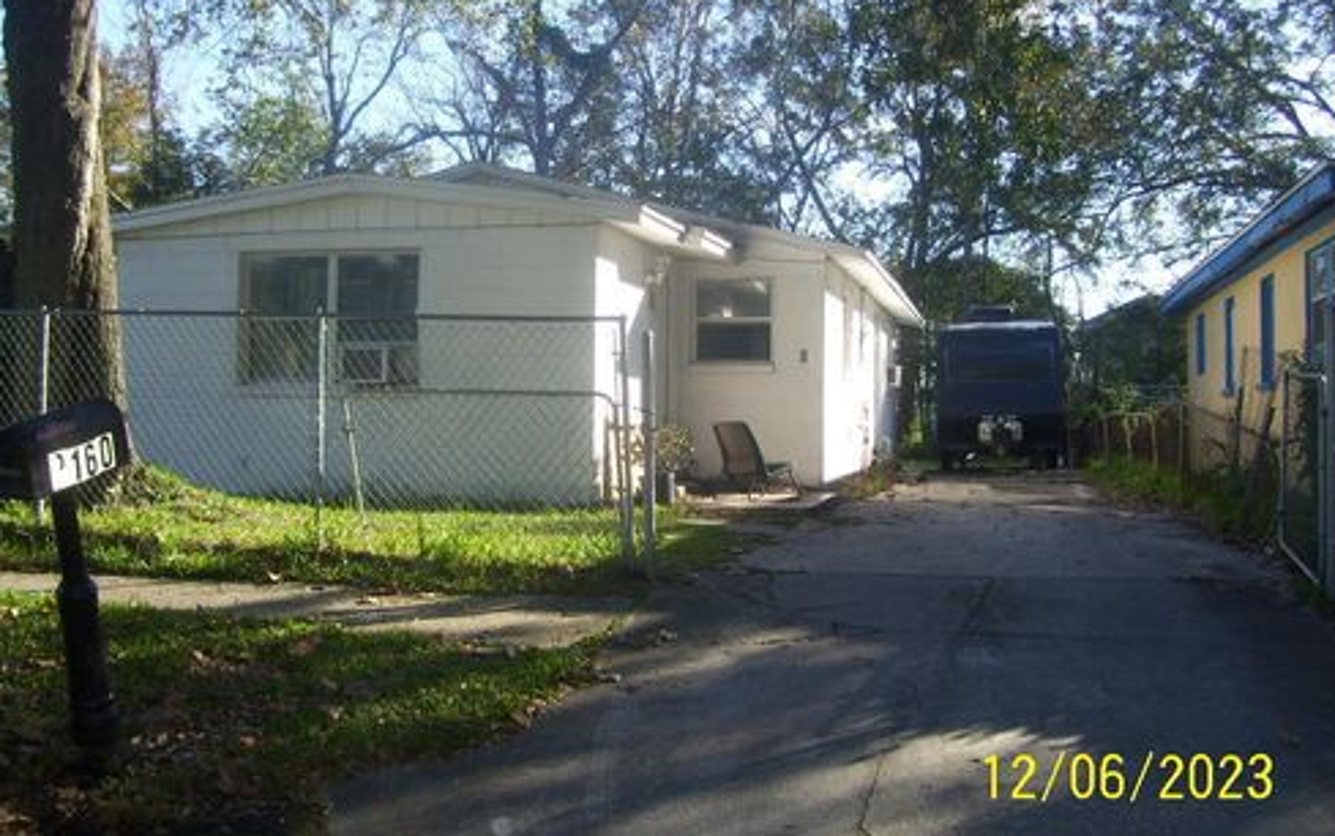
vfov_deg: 32.8
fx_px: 1419
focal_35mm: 39
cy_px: 392
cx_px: 661
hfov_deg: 50.4
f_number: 2.7
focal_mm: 6
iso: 80
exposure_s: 1/400
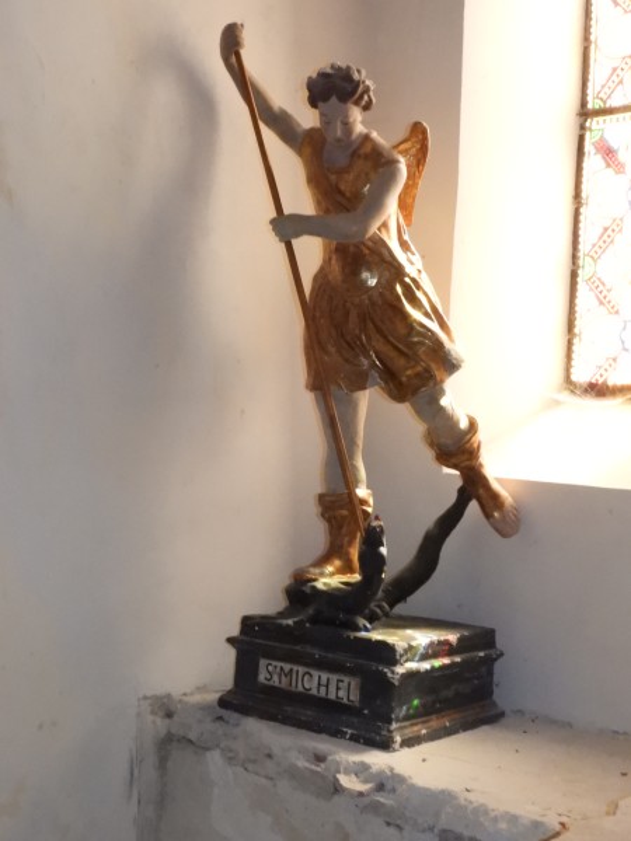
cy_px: 420
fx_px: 1142
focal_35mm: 47
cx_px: 316
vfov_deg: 40.4
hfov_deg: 30.9
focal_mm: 8.4
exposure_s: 1/40
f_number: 8
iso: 1600
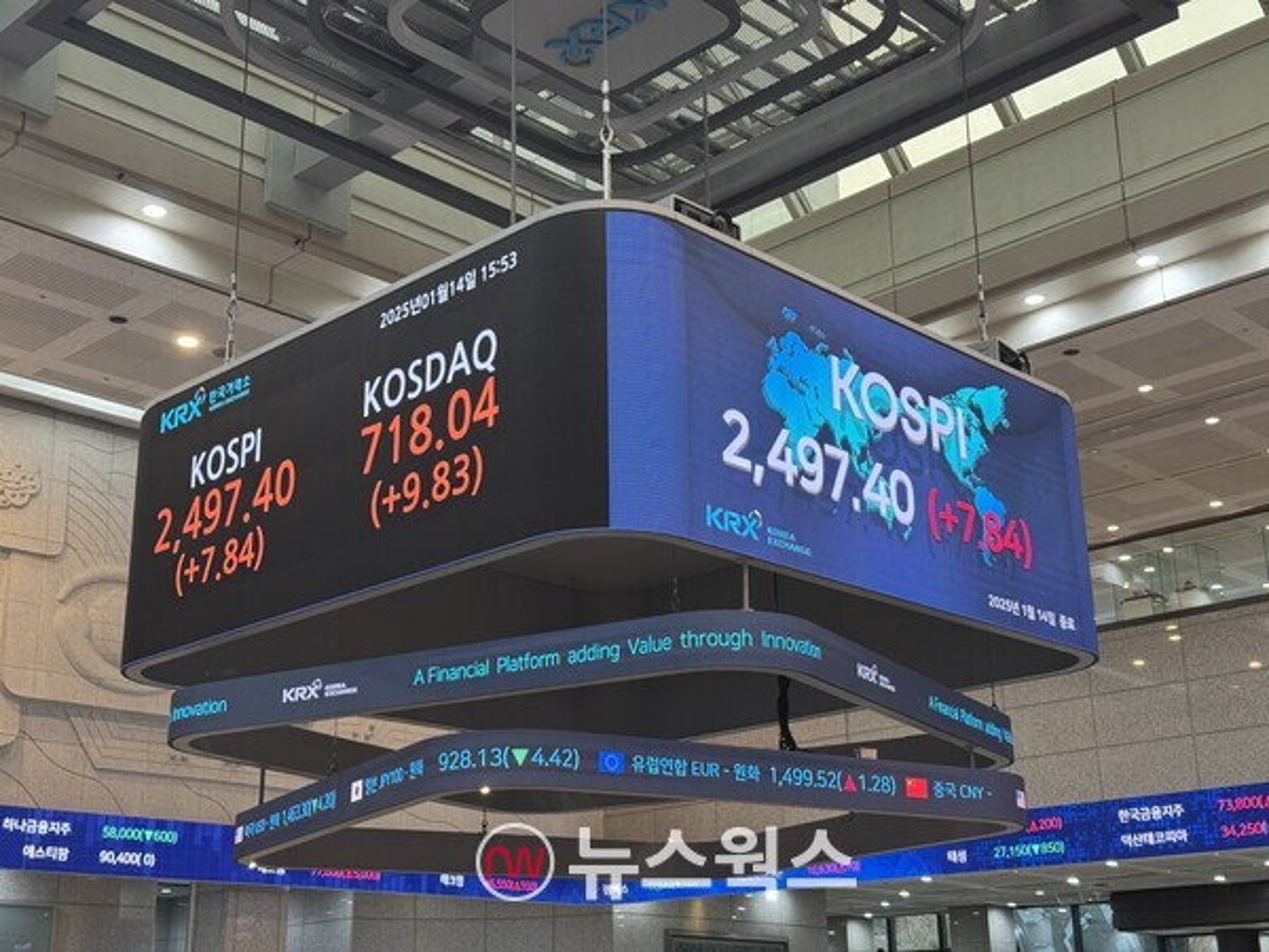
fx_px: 1760
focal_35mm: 48
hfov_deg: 39.7
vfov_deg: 30.3
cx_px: 634
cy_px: 476
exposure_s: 1/60
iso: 100
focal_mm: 6.76
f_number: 1.78
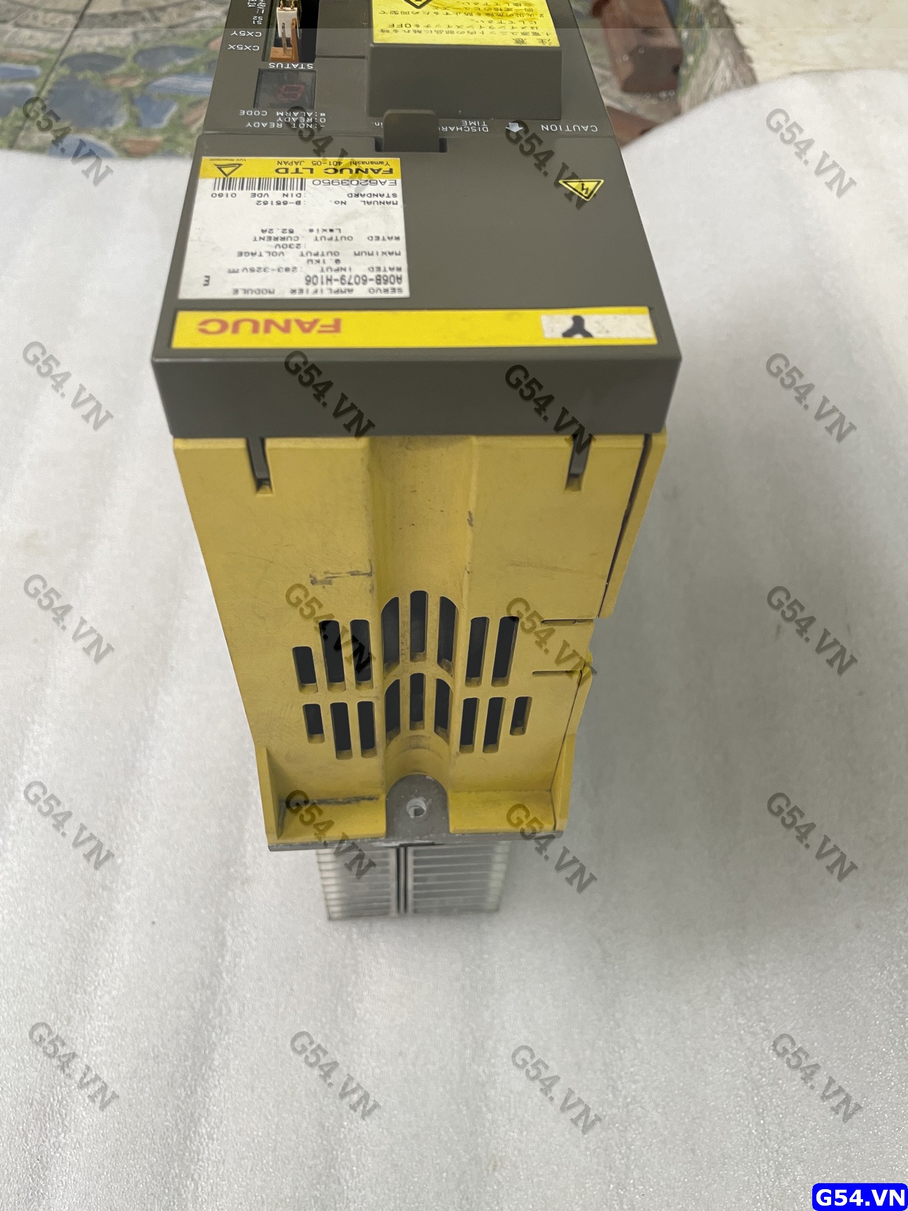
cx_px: 454
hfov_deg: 53.1
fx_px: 909
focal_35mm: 26
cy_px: 606
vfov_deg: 67.3
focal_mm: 4.2
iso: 125
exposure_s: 1/64
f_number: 1.6
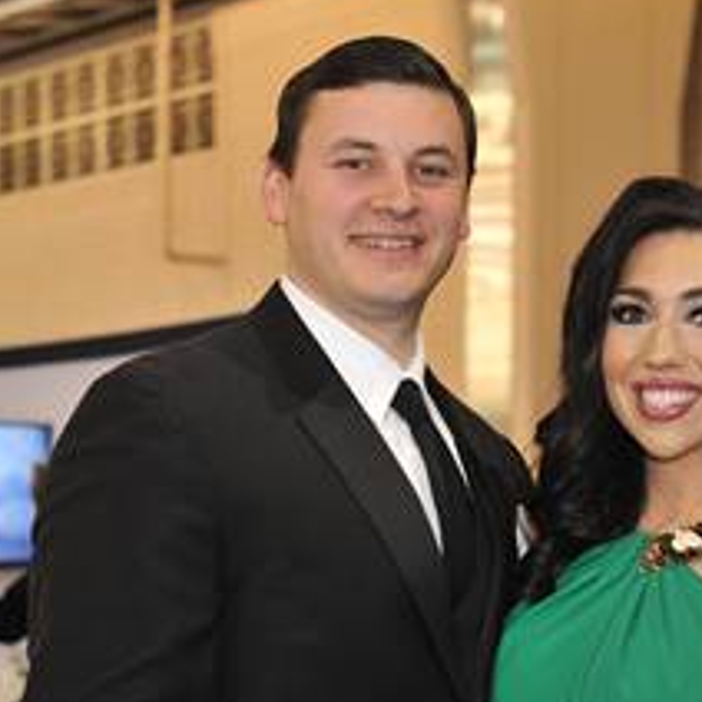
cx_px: 487
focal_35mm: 154
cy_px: 563
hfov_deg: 11.3
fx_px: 3533
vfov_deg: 11.3
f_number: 5.6
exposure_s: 1/100
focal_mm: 70
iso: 1250
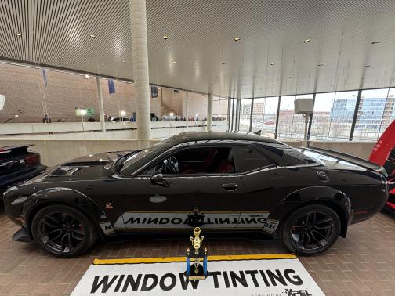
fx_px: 160
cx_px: 198
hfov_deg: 102.1
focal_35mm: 14
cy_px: 148
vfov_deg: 85.7
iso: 100
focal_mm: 2.22
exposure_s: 1/99
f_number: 2.2
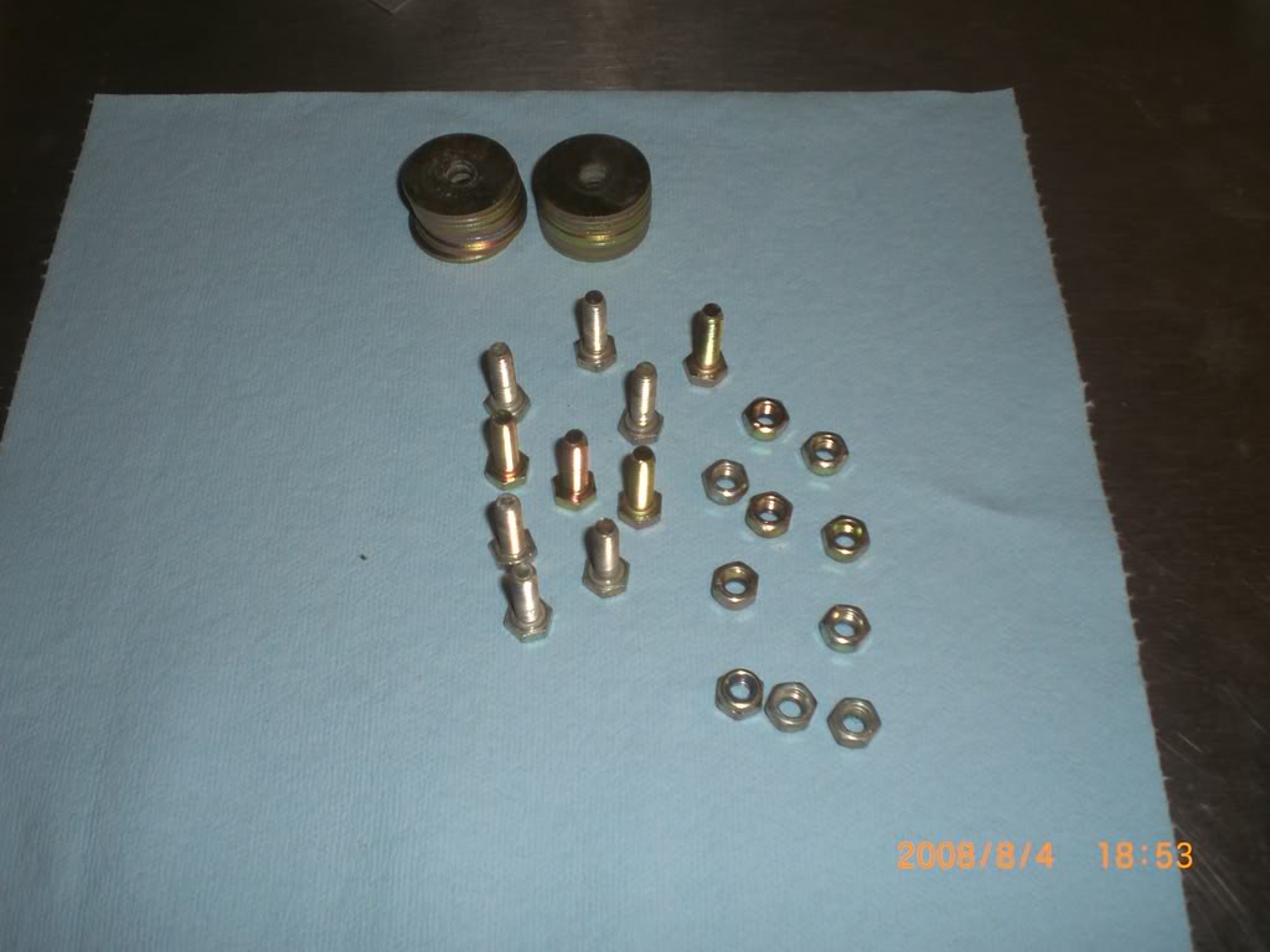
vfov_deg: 37.7
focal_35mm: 38
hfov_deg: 49.0
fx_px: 1394
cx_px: 635
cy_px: 476
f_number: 3.1
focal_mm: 6.3
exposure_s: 1/60
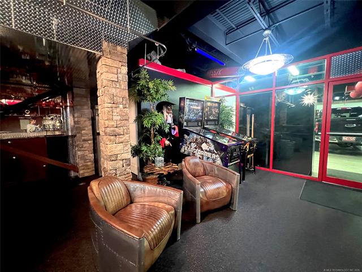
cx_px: 181
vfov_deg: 89.9
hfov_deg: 106.2
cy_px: 136
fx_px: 136
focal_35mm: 13
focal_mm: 1.57
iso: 1000
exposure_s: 1/30
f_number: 1.8
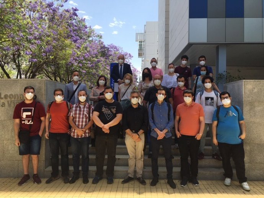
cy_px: 99
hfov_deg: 61.6
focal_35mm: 29
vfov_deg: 48.3
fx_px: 221
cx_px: 132
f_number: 2.2
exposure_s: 1/746
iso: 25
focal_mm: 4.15
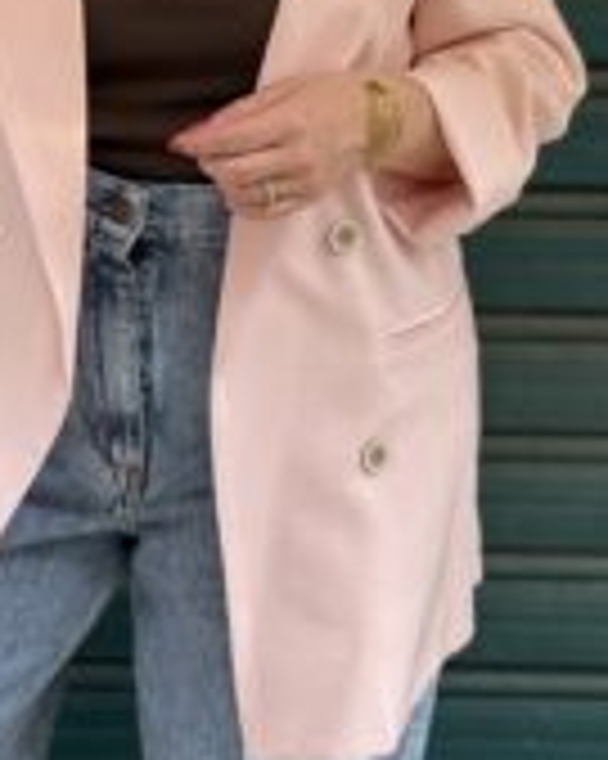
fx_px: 2499
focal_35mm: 111
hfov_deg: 13.8
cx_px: 153
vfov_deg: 17.0
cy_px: 40
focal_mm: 6.76
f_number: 1.78
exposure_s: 1/444
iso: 80
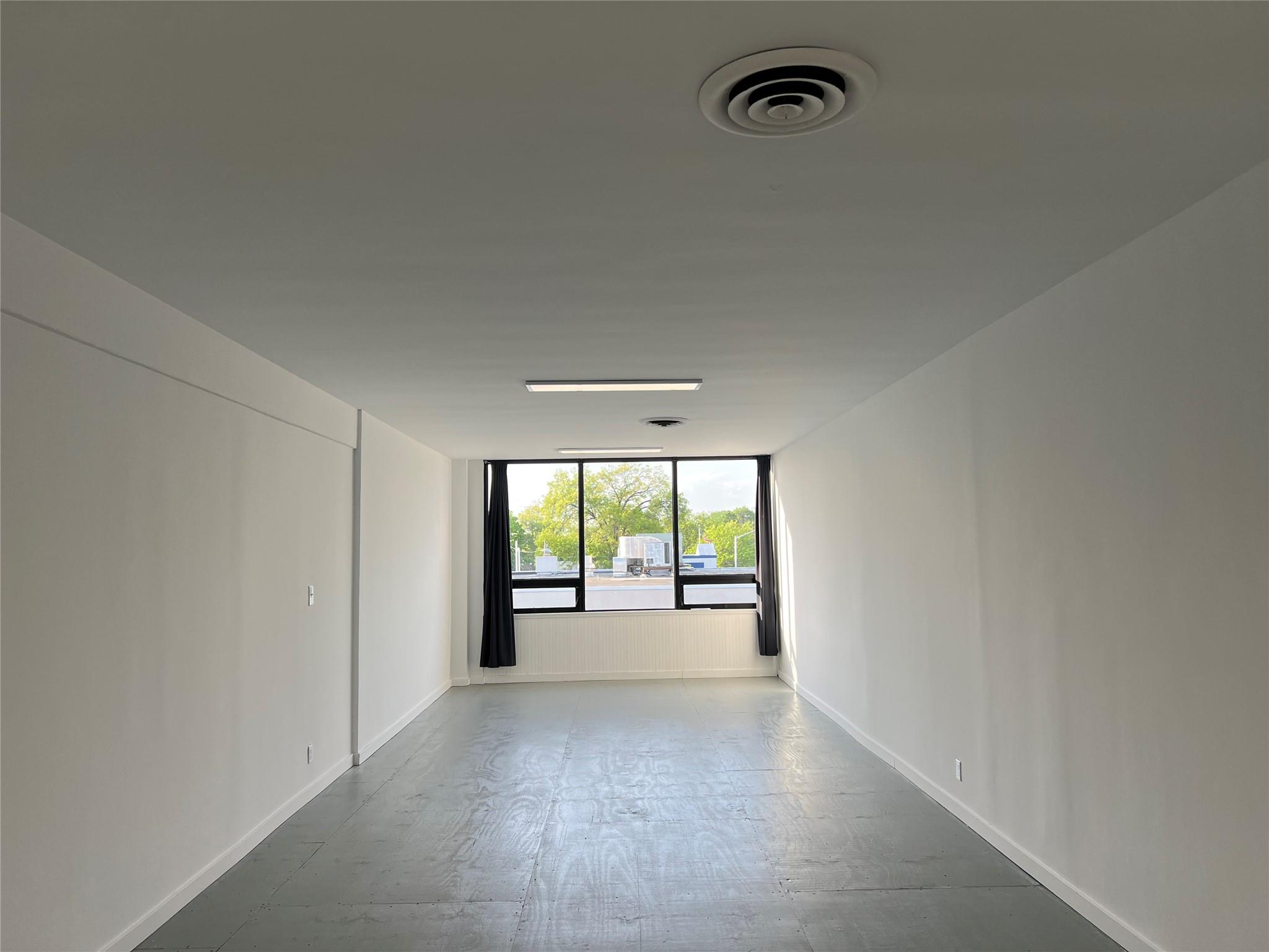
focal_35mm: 26
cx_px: 634
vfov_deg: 53.1
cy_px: 476
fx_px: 953
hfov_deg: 67.3
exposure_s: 1/289
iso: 40
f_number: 1.5
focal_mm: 5.7
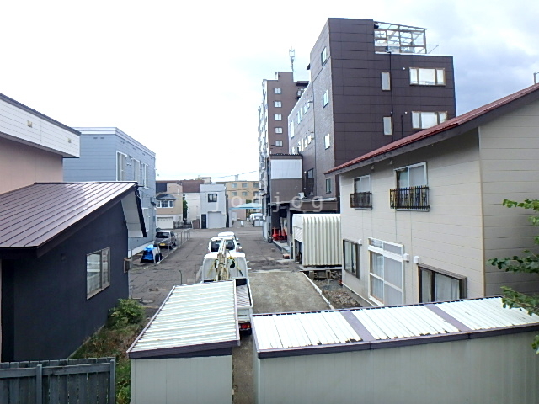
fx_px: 327
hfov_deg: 79.0
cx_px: 270
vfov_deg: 63.4
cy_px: 202
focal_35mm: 21
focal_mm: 3.7
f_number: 3.5
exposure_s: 1/250
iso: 125
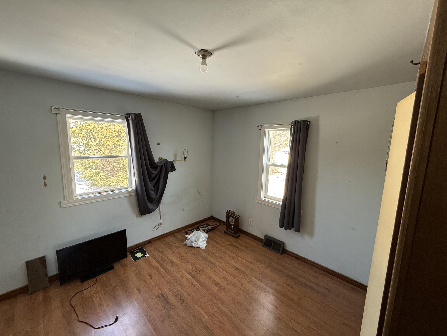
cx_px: 224
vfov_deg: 85.7
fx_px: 181
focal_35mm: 14
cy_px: 168
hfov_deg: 102.1
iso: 250
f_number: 2.2
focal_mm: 2.22
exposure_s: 1/99
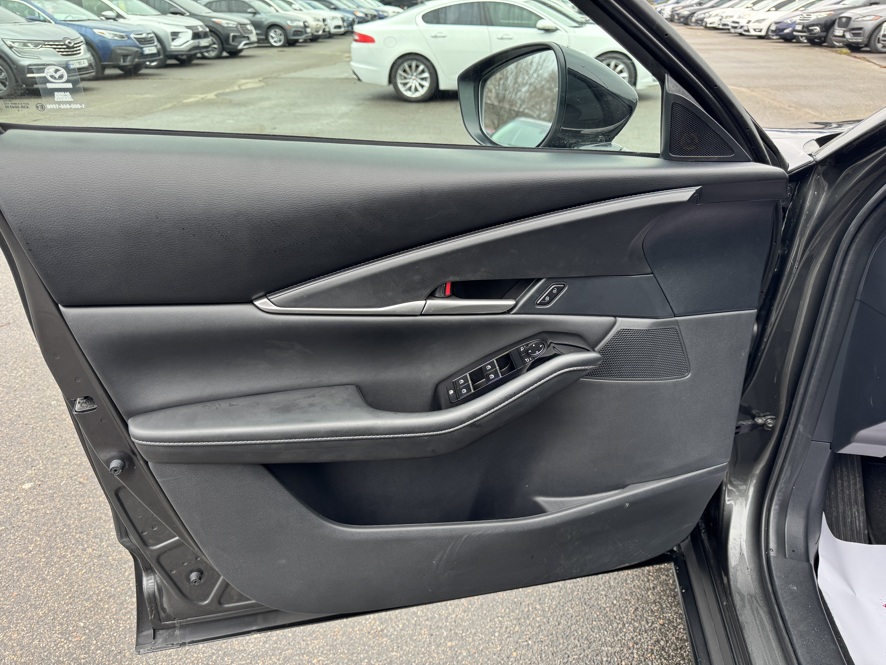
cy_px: 332
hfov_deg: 71.6
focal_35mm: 24
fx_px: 614
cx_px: 443
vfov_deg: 56.8
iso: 100
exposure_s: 1/121
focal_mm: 6.76
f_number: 1.78
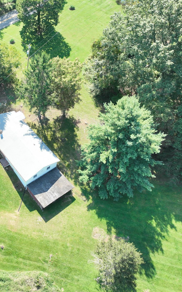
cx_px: 26
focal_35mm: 34
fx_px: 270
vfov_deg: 56.7
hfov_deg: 35.5
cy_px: 146
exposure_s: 1/500
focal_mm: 12.29
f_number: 2.8
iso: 230
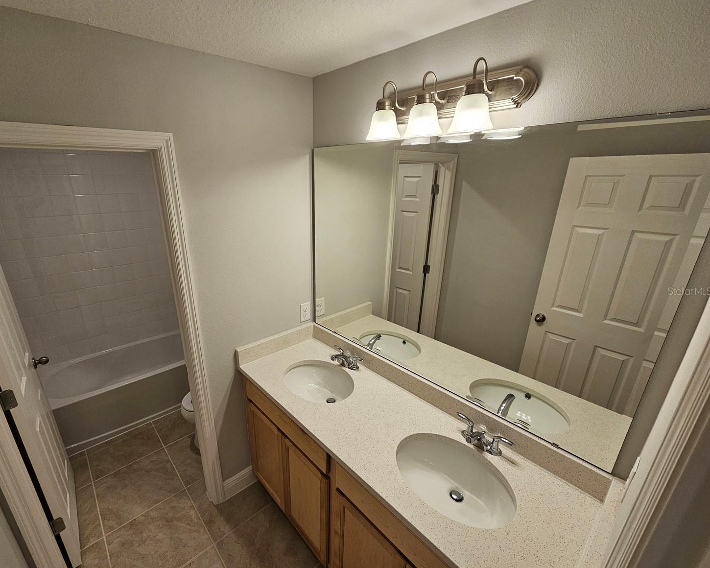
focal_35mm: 14
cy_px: 291
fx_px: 294
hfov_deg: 100.4
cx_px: 322
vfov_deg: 88.0
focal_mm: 2.2
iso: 80
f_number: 2.2
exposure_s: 1/120
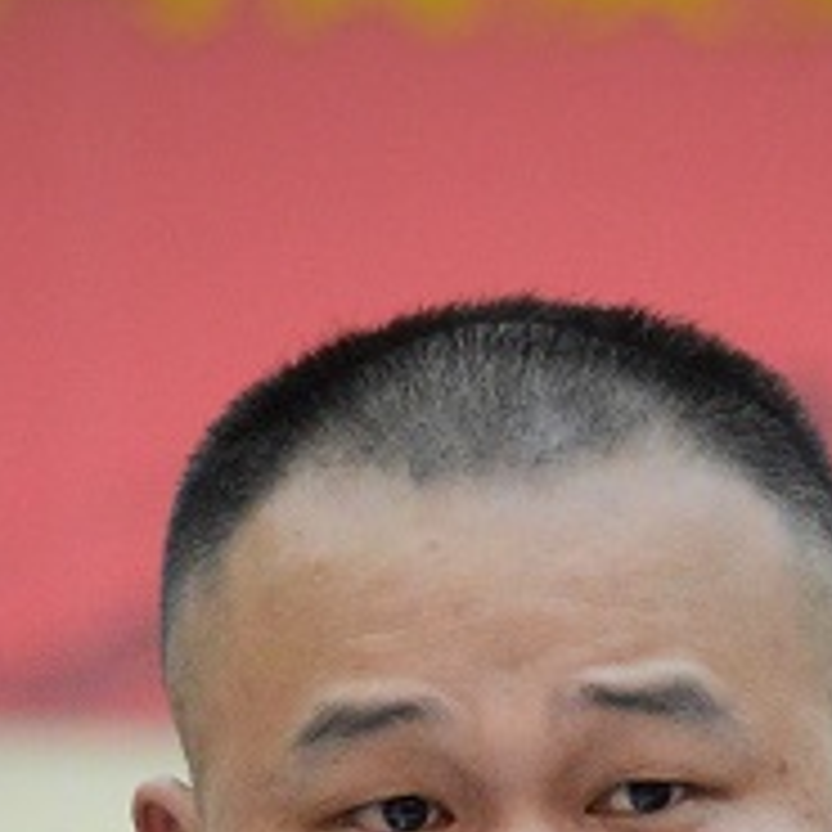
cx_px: 657
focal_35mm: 734
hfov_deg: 2.4
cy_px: 1068
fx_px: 19959
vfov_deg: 2.4
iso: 6400
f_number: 5.6
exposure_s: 1/160
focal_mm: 160
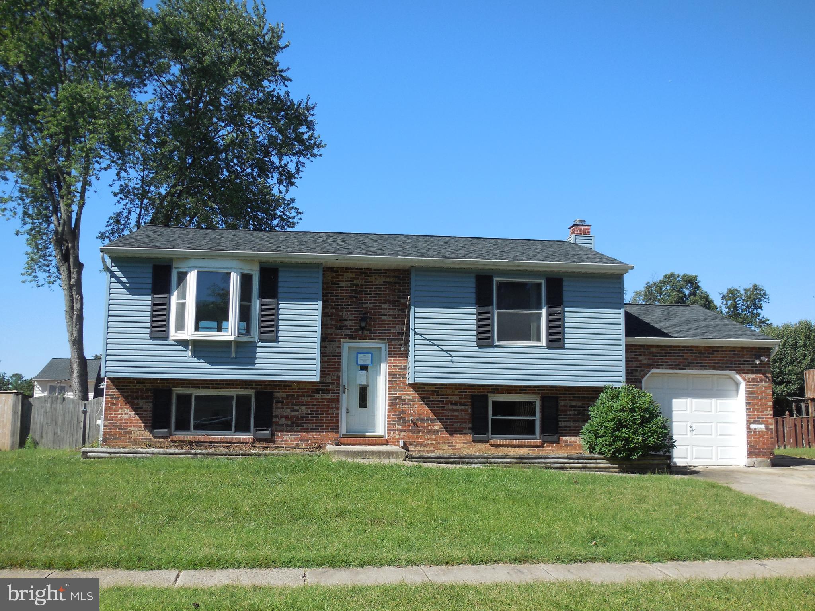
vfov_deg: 36.0
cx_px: 408
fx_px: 942
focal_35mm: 40
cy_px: 306
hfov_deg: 46.8
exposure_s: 1/1000
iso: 125
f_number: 3.6
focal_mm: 7.1
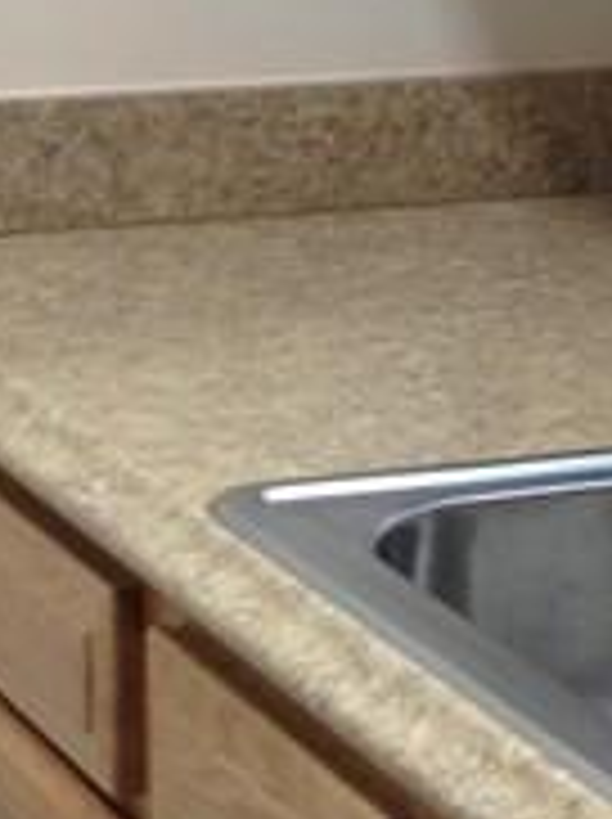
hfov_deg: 7.8
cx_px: 909
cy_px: 302
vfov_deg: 10.6
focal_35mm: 186
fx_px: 4395
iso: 50
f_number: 2.4
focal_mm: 4.13
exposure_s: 1/20
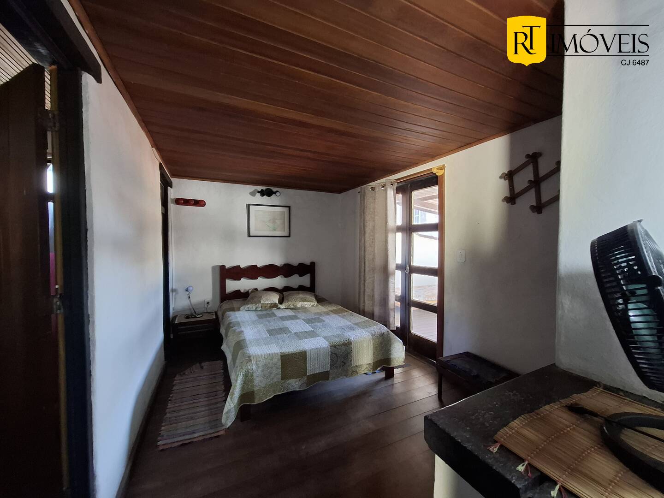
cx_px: 332
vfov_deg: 89.9
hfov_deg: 106.2
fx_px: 249
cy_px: 249
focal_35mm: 13
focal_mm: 1.74
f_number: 2.2
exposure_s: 1/24
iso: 250
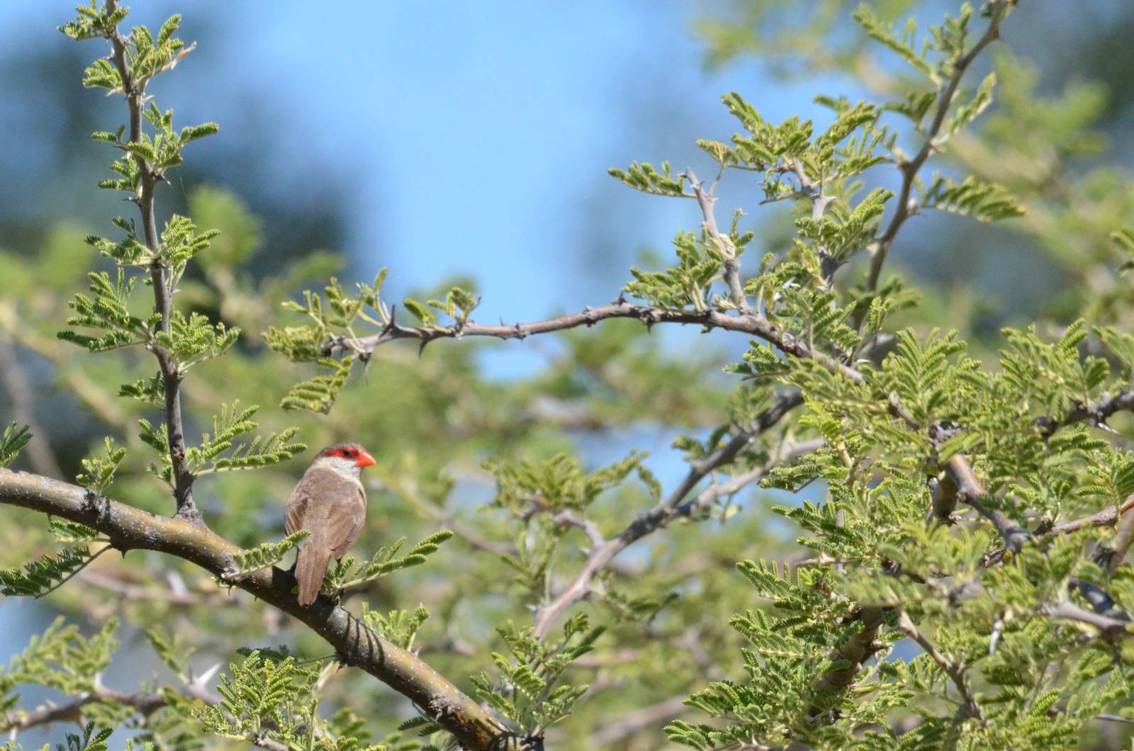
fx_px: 23578
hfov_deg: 2.8
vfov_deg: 1.8
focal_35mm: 750
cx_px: 567
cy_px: 376
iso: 2500
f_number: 11
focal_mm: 500
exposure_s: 1/2000
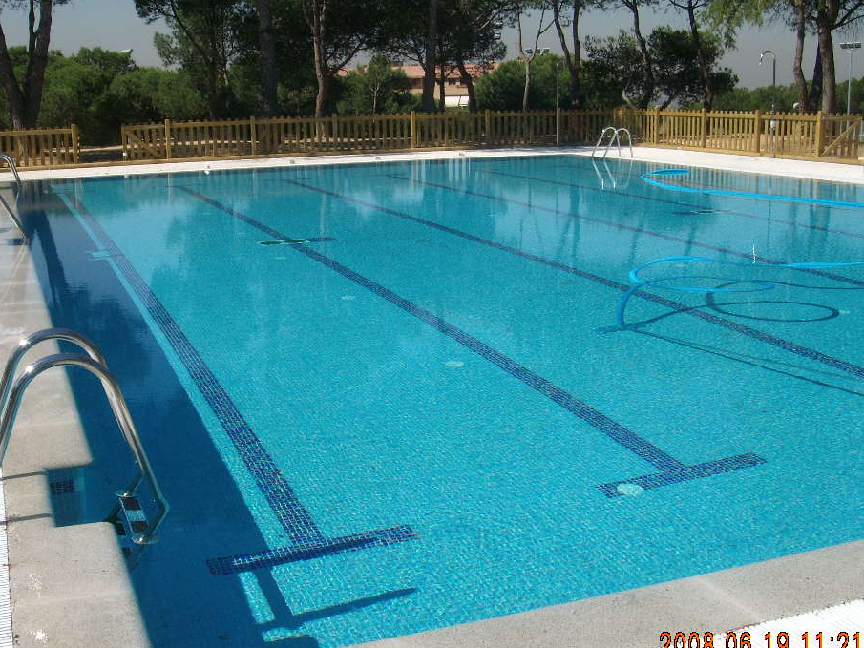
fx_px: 1073
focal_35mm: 43
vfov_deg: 33.6
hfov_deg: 43.8
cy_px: 354
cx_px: 415
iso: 64
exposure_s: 1/556
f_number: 5.7
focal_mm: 6.4
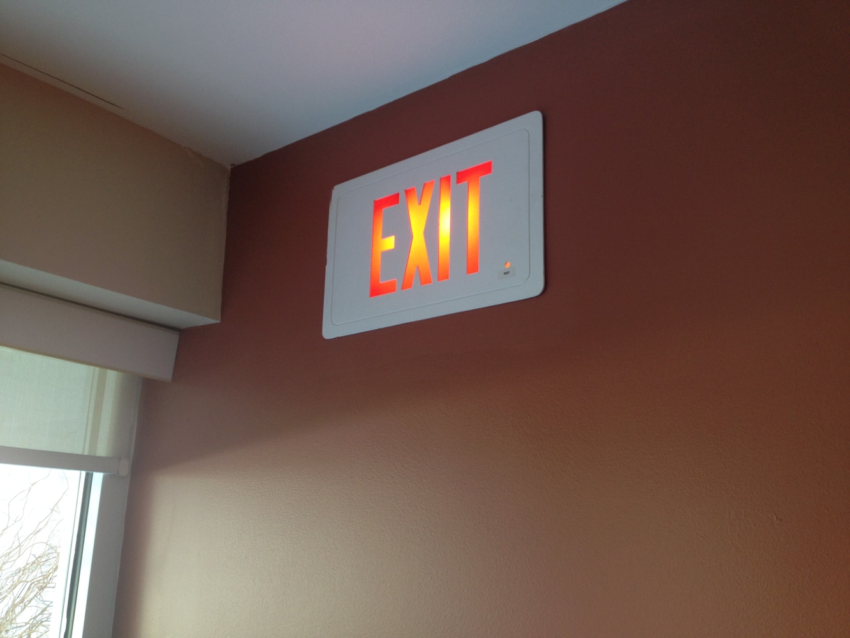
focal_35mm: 35
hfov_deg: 52.6
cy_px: 319
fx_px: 860
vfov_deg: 40.7
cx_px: 425
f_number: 2.4
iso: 64
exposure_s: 1/20
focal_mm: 4.28
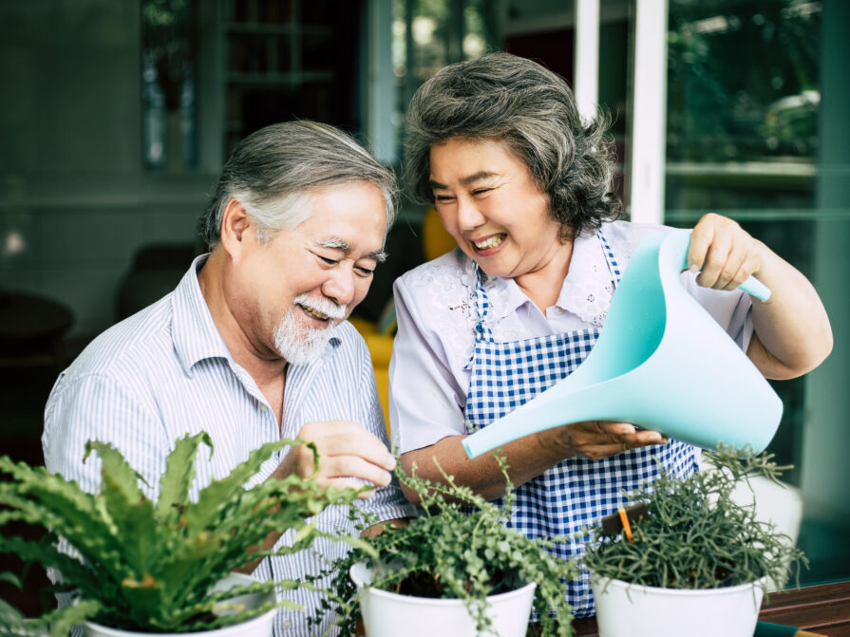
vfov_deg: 26.6
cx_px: 441
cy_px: 318
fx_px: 1350
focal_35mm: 55
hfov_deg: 34.9
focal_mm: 50
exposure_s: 1/250
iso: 100
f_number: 2.5
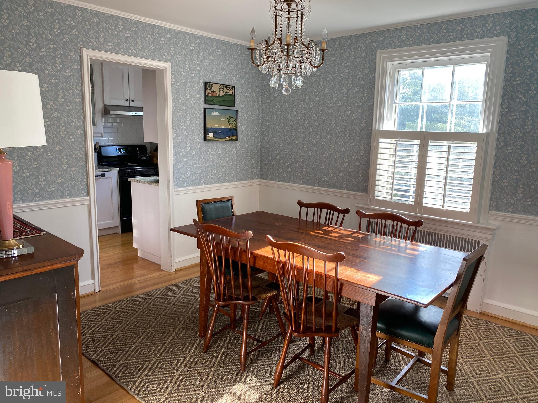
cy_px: 202
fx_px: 404
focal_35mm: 26
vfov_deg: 53.1
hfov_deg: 67.3
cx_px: 269
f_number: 1.8
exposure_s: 1/122
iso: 80
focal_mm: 4.25
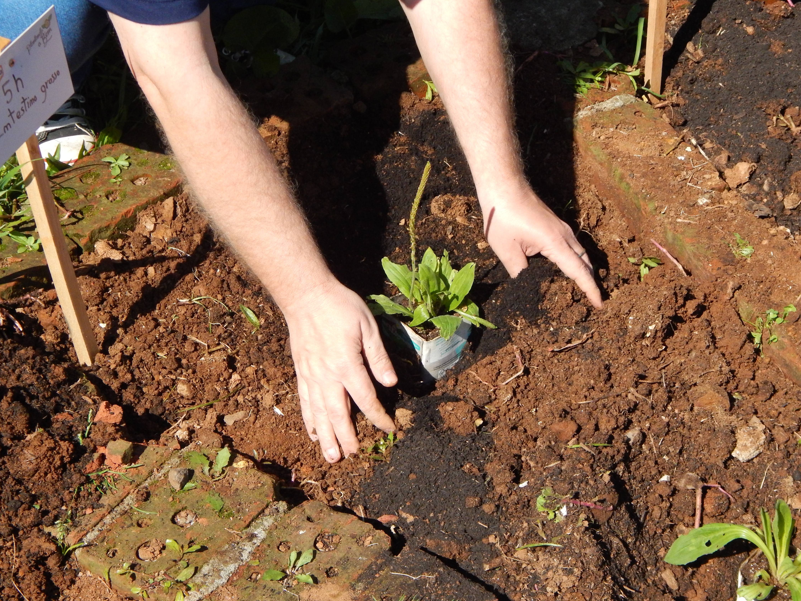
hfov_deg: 25.0
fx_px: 1805
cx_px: 398
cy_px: 308
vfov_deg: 18.9
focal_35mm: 78
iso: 400
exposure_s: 1/640
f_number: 8.4
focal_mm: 13.5
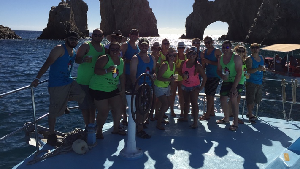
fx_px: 255
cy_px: 60
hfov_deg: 61.0
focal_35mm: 32
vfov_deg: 36.4
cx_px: 149
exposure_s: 1/4405
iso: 32
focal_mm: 4.15
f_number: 2.2
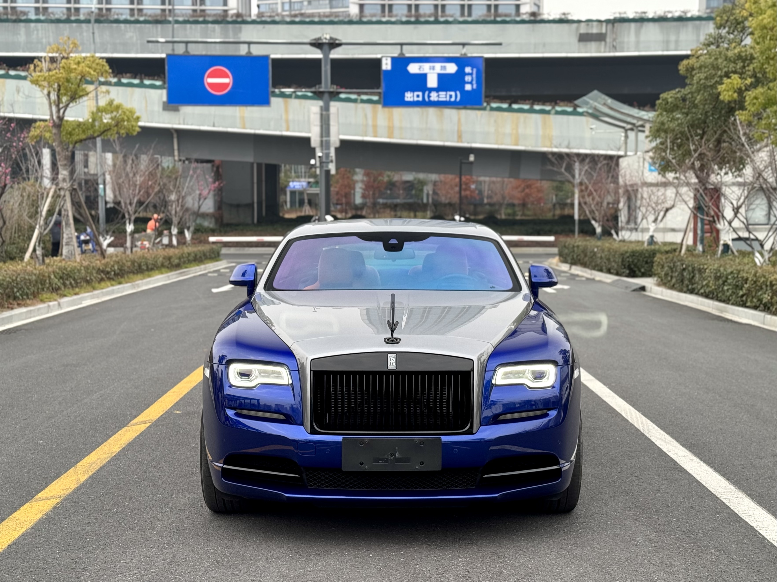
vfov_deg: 30.3
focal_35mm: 48
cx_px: 388
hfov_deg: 39.7
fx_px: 1077
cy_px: 291
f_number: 1.78
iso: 64
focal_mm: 6.76
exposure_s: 1/354
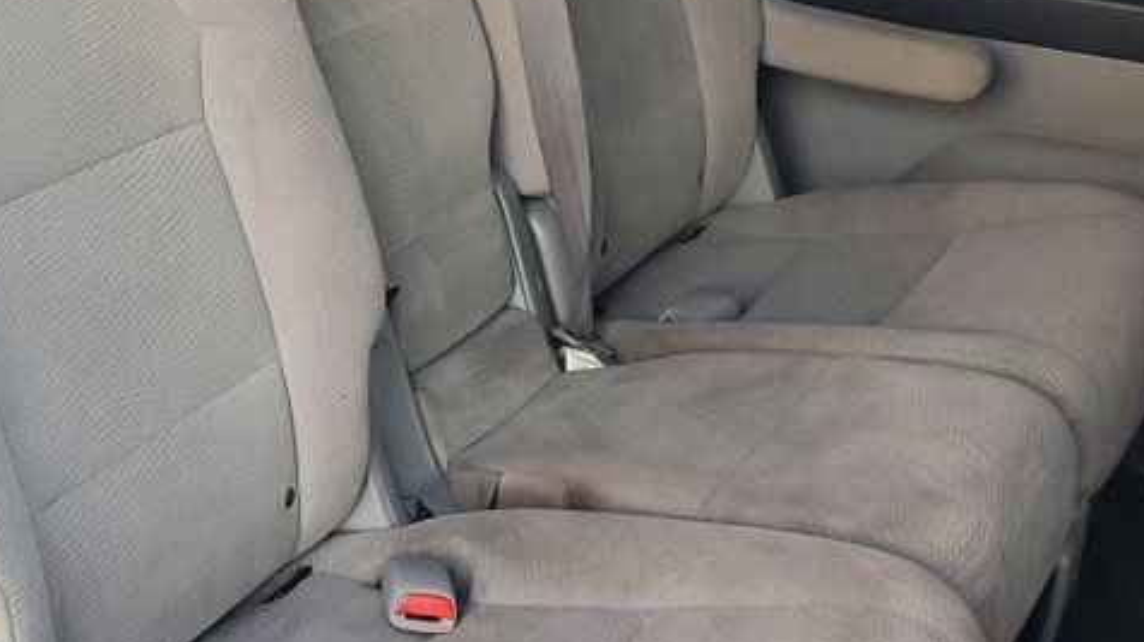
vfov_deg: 19.6
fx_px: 1849
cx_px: 312
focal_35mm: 61
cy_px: 195
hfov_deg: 33.8
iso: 250
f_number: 2.4
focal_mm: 4.3
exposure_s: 1/60
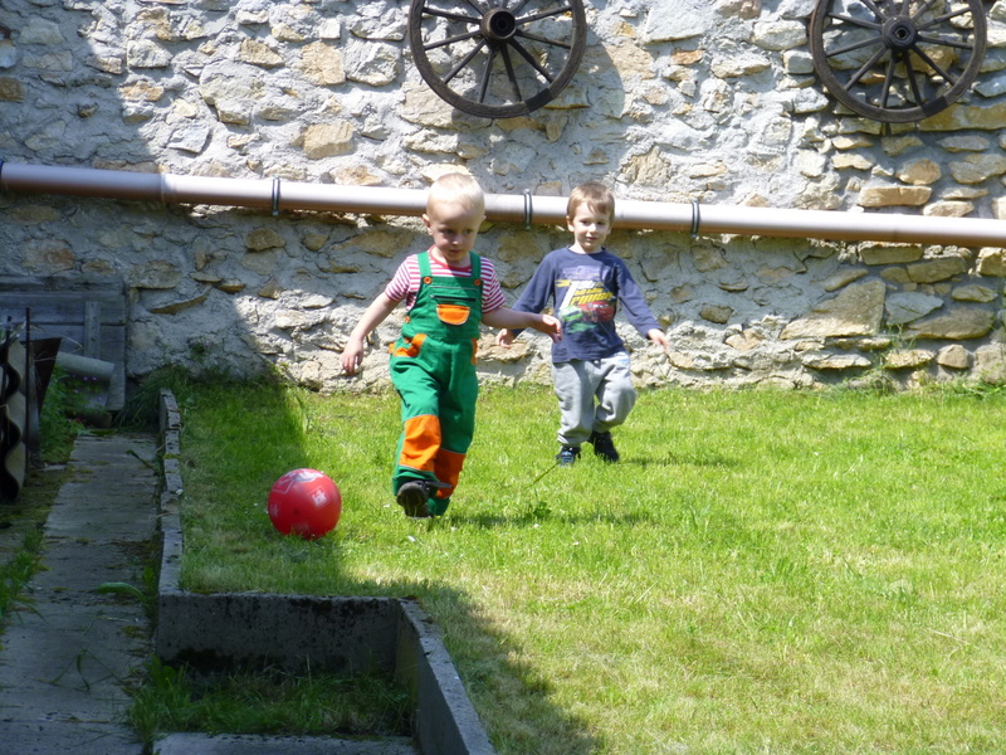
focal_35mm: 100
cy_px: 378
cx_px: 503
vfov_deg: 14.8
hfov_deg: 19.6
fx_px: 2906
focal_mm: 17.8
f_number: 5.3
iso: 100
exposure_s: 1/160
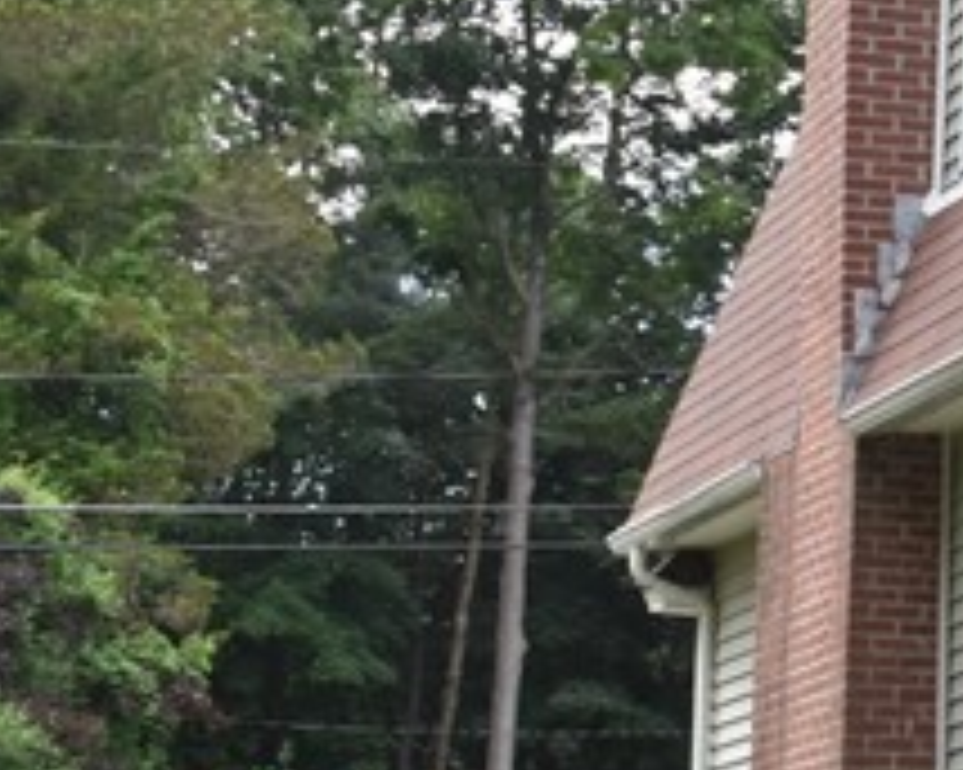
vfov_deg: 9.5
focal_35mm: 162
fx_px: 4615
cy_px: 340
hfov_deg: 10.4
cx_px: 2228
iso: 400
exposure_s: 1/200
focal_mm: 24
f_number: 7.1
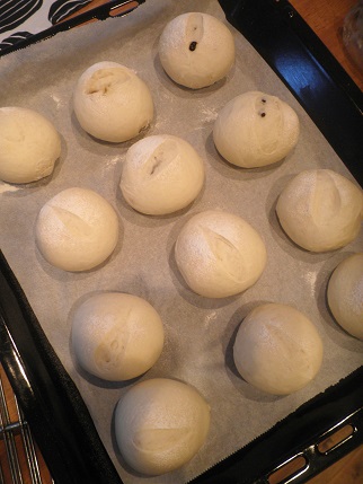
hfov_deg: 53.1
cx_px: 182
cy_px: 242
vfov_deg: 67.3
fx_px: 363
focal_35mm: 26
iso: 125
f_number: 2.8
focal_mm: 4.7
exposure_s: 1/30
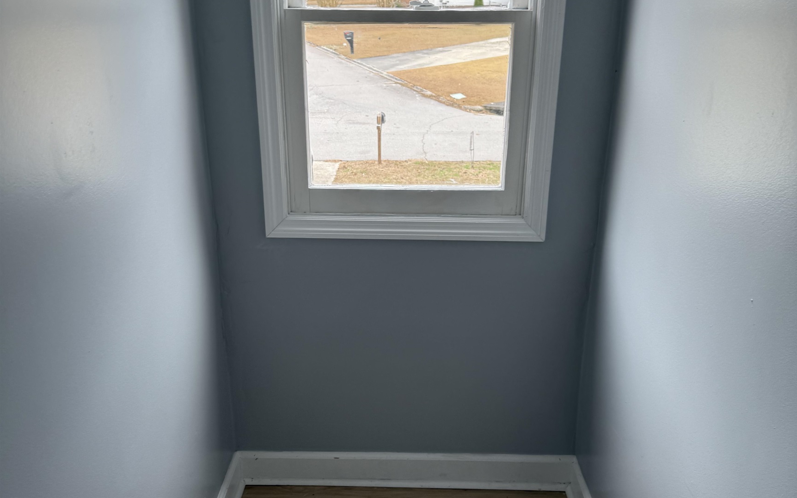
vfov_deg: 37.2
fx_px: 738
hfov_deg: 56.7
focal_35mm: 34
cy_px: 283
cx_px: 398
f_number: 1.78
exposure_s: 1/121
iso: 64
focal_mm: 6.76
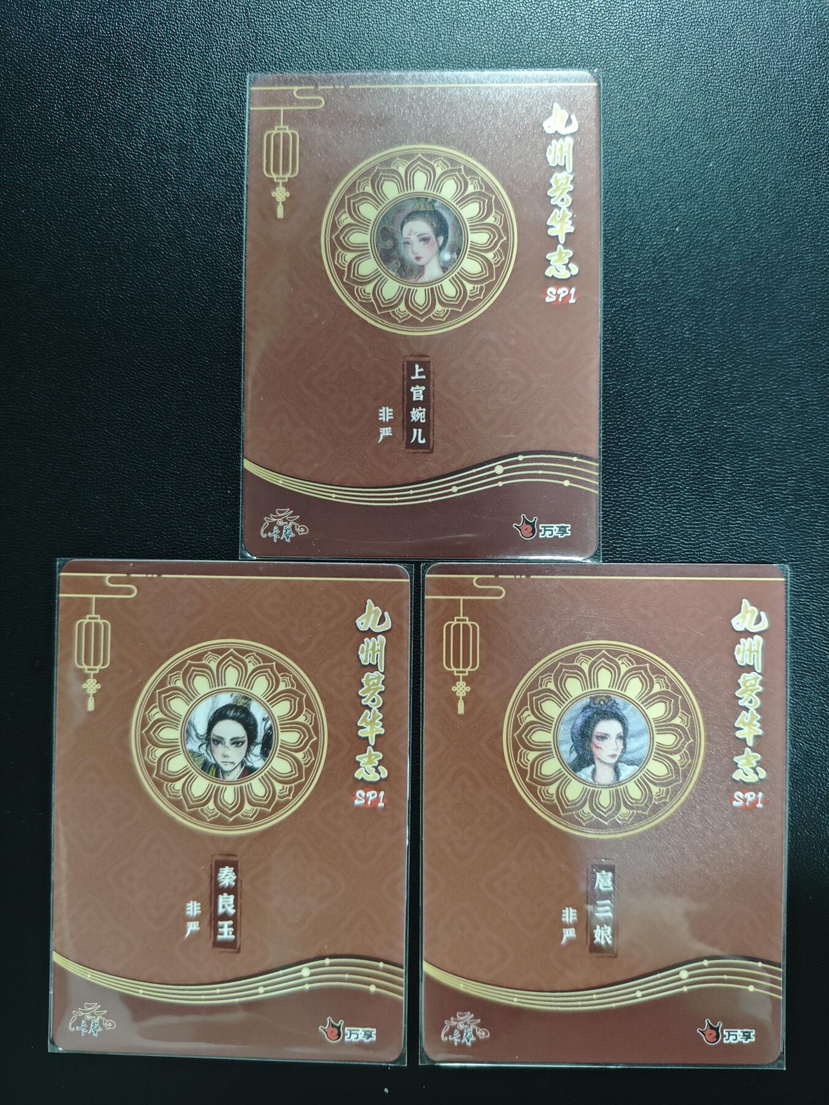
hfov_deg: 53.1
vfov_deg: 67.3
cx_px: 414
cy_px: 552
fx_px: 830
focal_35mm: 26
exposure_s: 1/100
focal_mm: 4.94
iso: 800
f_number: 1.5
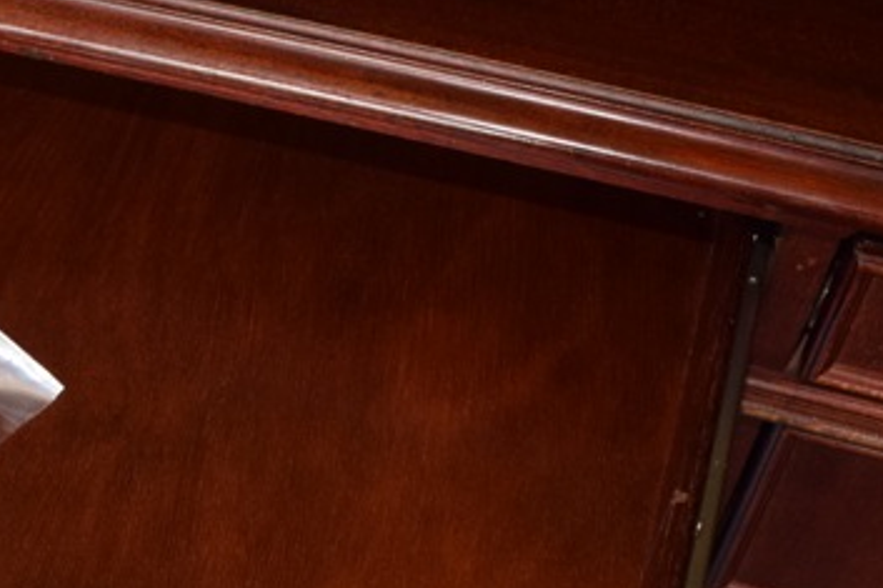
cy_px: 594
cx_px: -95
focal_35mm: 85
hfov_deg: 22.5
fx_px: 2084
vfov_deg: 15.7
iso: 800
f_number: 5.6
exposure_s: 1/100
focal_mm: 20
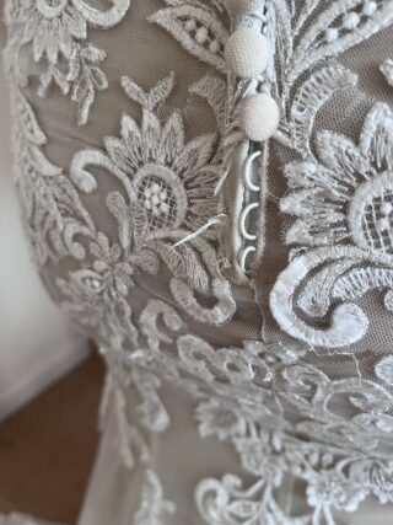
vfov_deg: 67.3
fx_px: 394
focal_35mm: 26
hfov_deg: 53.0
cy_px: 262
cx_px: 196
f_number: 1.6
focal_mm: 5.1
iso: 200
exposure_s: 1/50
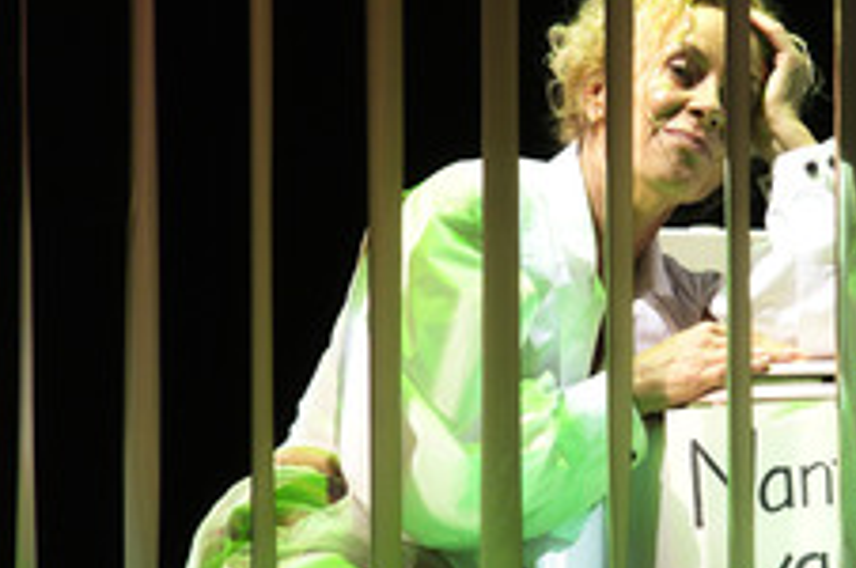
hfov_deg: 5.2
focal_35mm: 400
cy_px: 280
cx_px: 434
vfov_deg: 3.4
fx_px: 9497
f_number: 5
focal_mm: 200
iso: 1600
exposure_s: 1/250
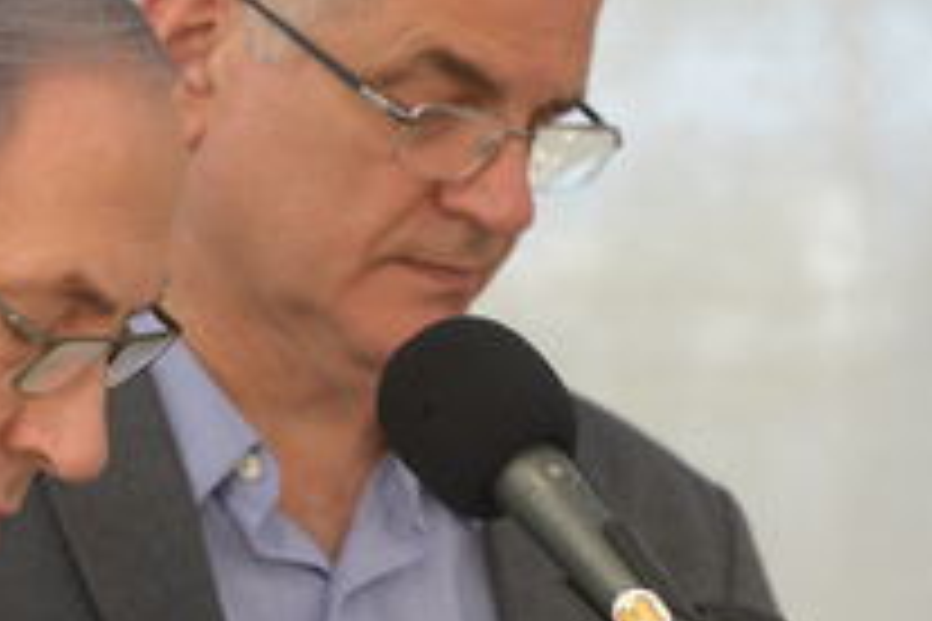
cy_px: 266
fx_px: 8983
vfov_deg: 4.0
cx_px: 135
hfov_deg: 5.9
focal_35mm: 347
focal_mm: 180
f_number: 6.3
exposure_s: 1/125
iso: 800
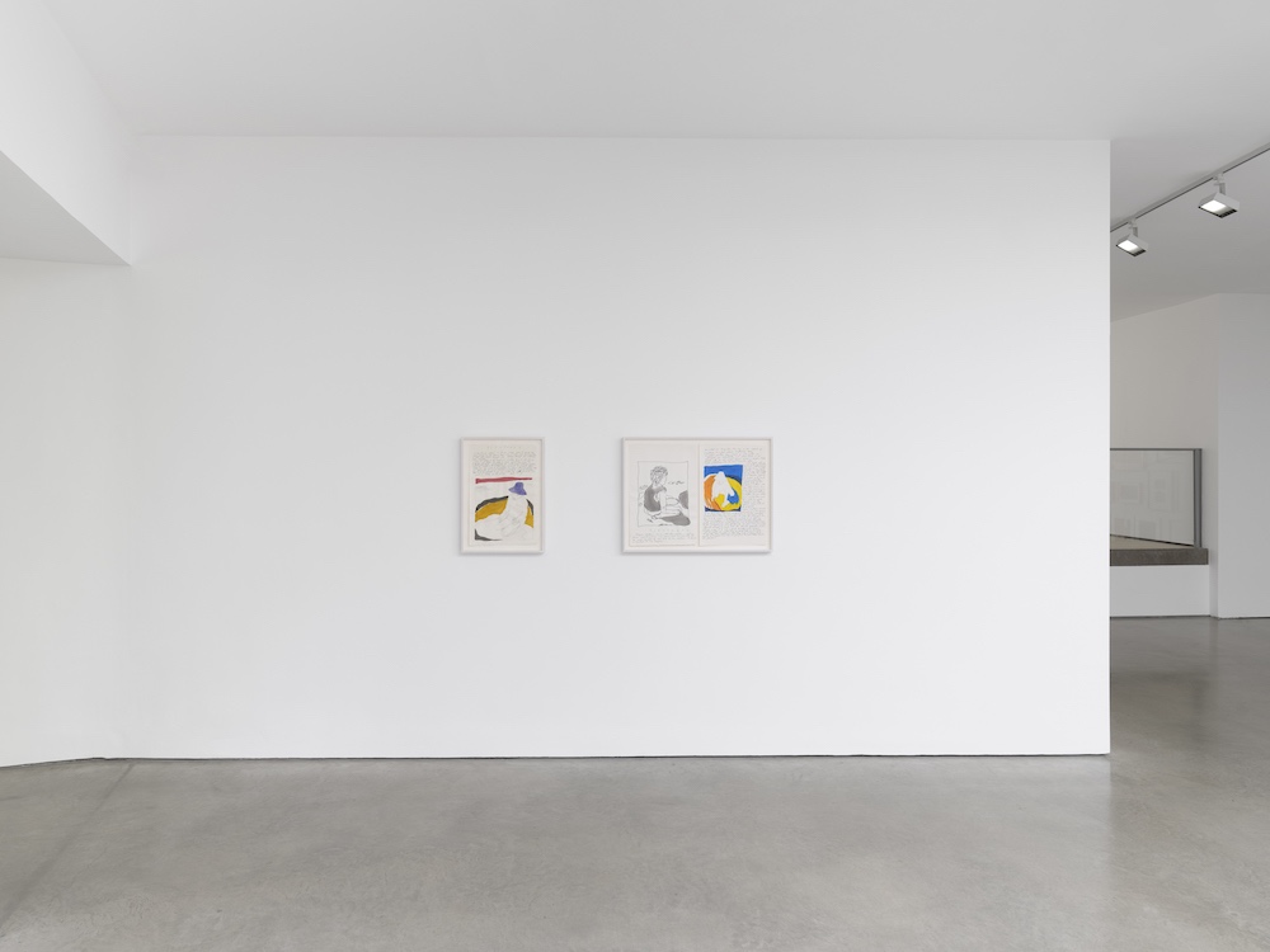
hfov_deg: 87.8
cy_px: 476
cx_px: 635
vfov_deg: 71.6
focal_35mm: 18
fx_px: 660
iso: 100
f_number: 9
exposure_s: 1/2.5
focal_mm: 23
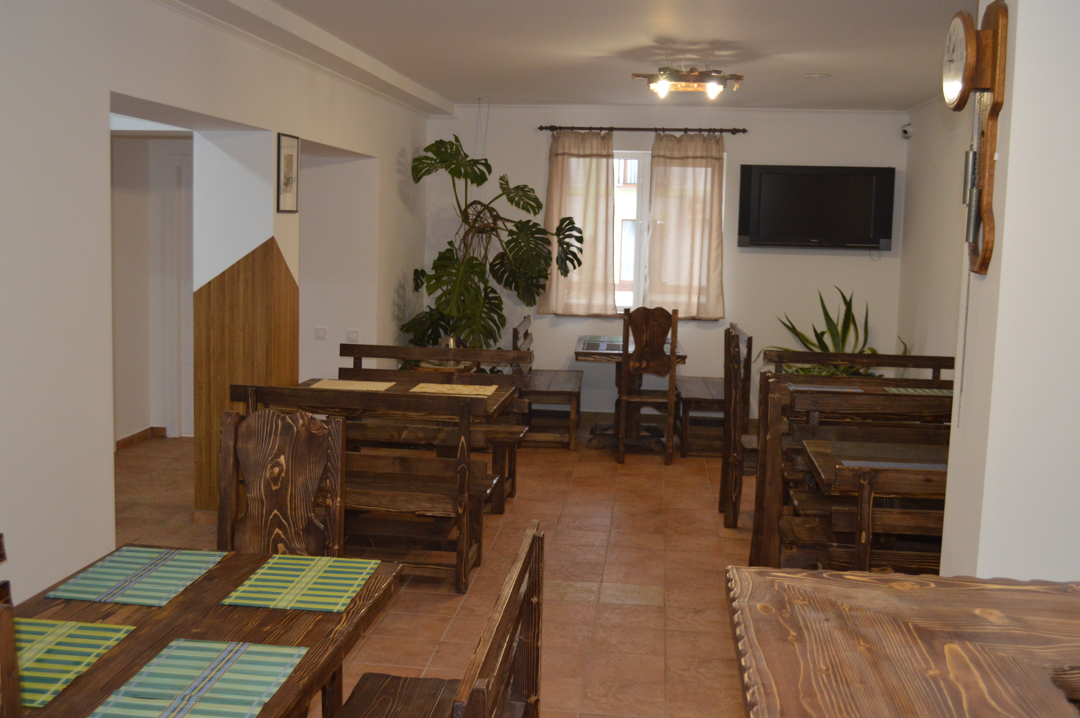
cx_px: 540
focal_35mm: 39
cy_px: 359
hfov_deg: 49.6
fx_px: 1169
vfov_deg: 34.1
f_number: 4.2
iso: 1000
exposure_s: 1/60
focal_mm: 26
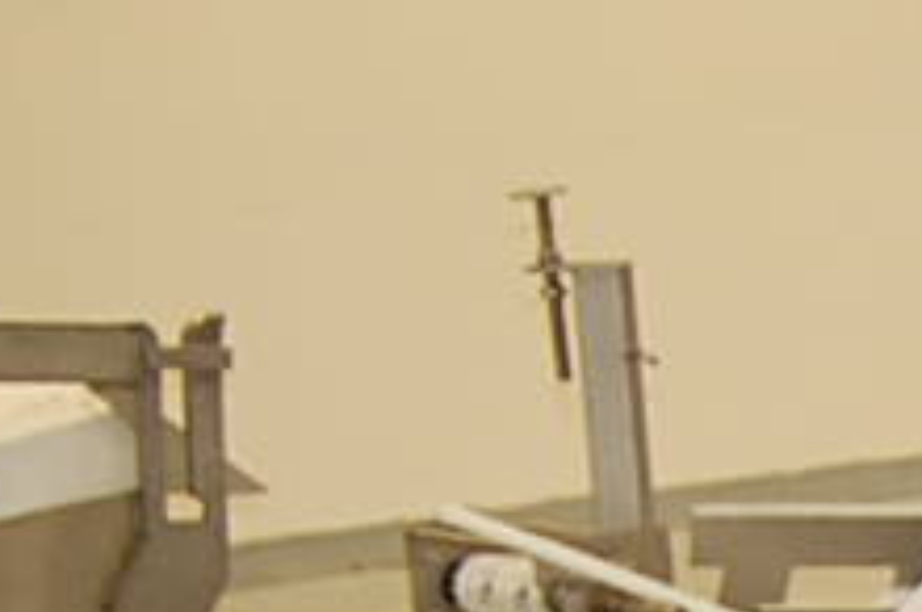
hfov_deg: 8.8
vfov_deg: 6.4
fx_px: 5243
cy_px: 1492
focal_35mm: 205
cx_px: 2414
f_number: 4
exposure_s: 1/60
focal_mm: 20
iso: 400
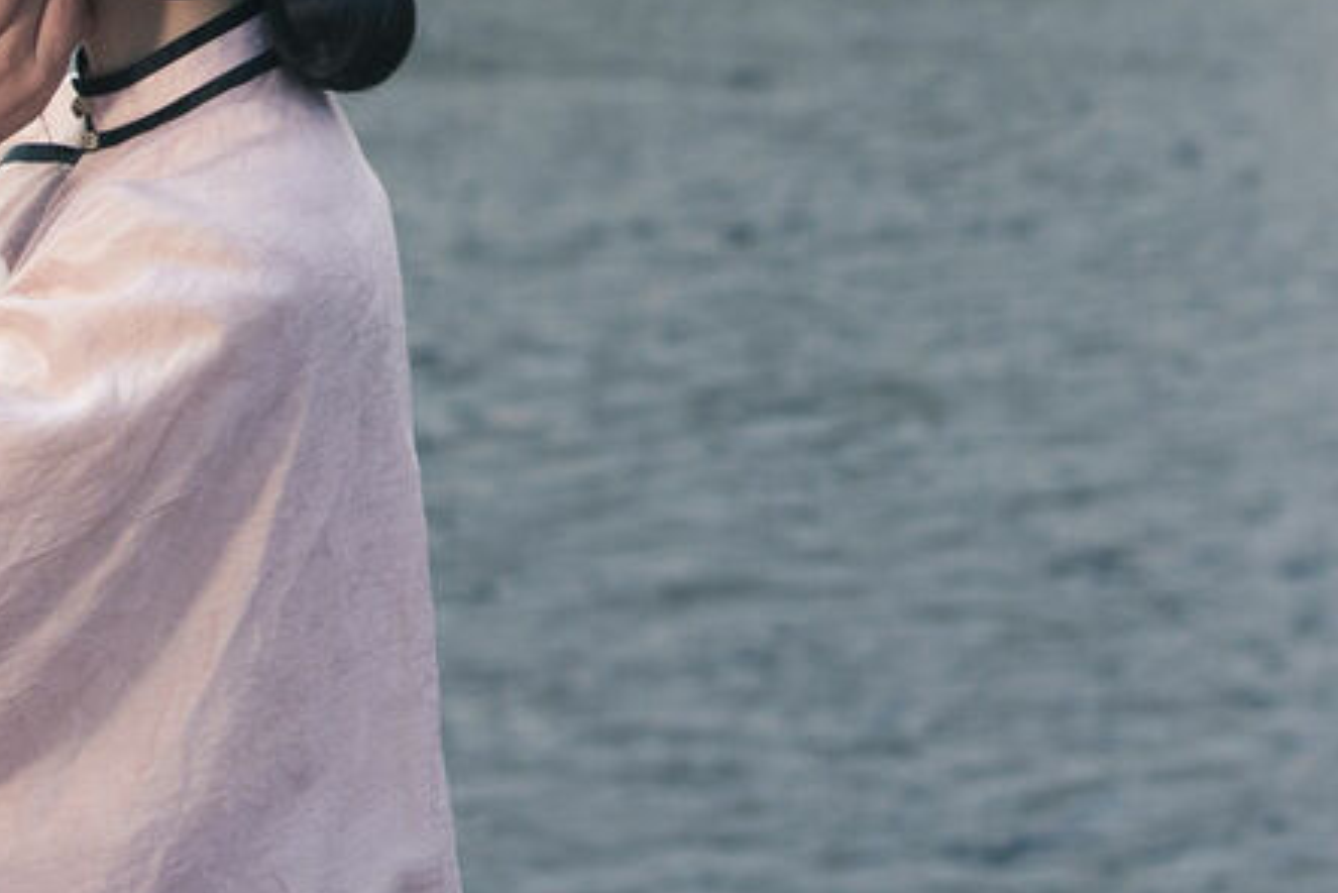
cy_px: 3
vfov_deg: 7.2
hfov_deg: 10.8
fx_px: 7064
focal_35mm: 190
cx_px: 533
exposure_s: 1/200
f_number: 5
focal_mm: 80
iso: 400
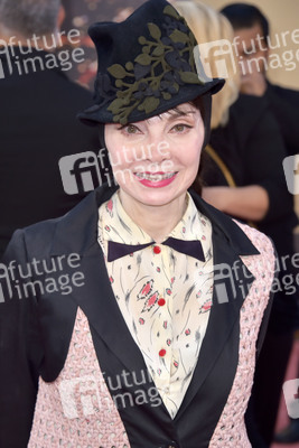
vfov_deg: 15.2
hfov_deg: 10.2
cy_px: 224
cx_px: 150
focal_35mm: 135
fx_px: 1680
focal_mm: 135
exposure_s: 1/250
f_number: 7.1
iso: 640
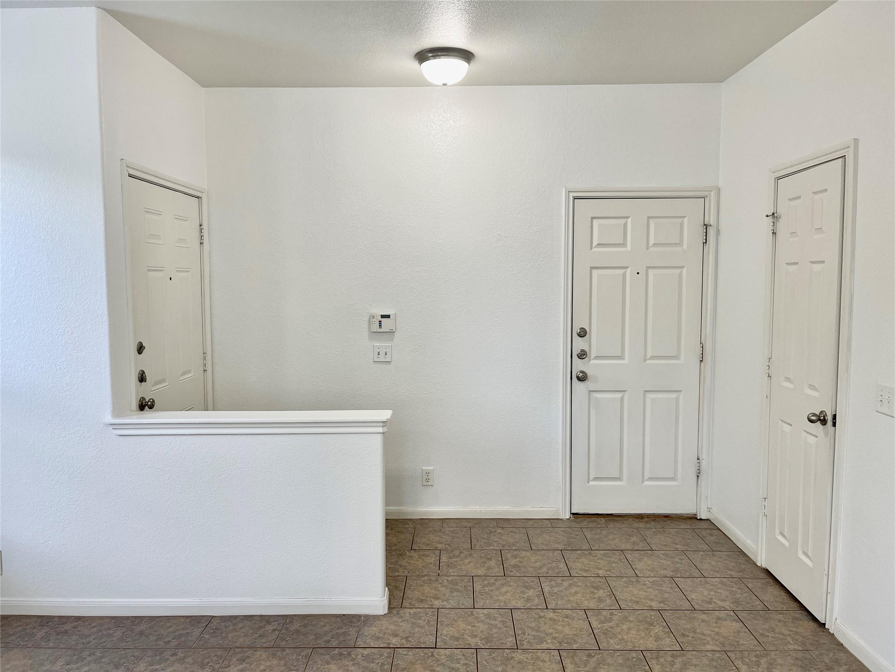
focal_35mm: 26
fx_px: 672
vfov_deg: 53.1
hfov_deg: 67.3
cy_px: 336
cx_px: 448
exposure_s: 1/120
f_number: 1.6
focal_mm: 5.1
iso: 100
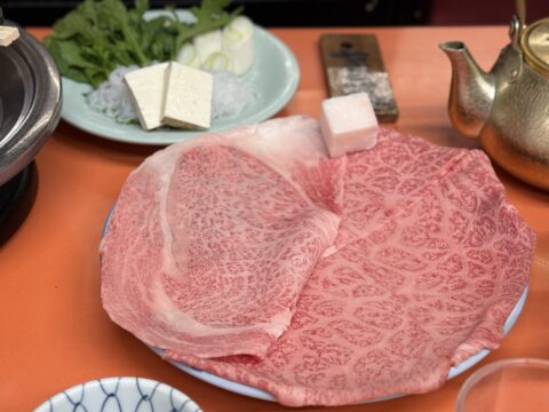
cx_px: 274
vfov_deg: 30.3
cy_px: 206
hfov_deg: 39.7
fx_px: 761
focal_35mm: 48
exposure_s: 1/50
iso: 64
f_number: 1.78
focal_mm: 6.76
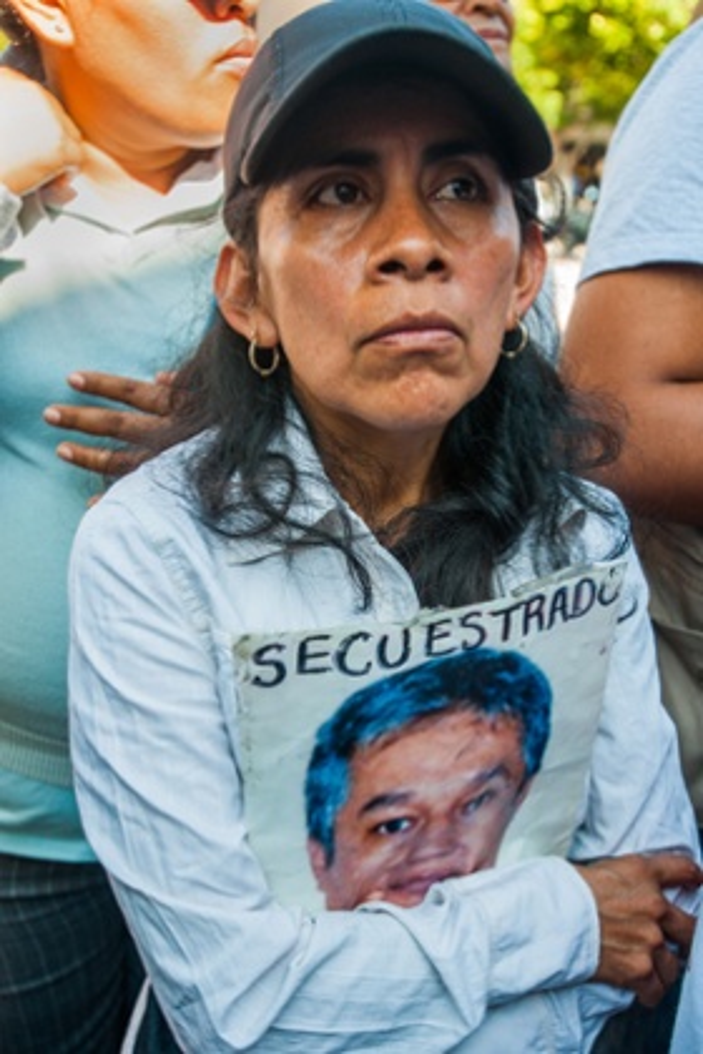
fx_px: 1025
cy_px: 527
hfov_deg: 37.9
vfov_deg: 54.4
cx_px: 352
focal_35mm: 35
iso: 400
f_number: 5.6
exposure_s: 1/250
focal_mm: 35
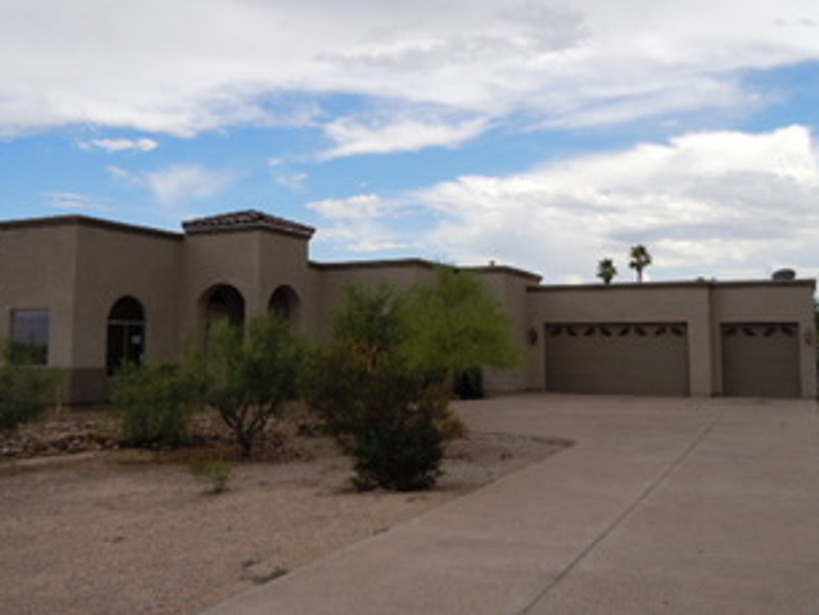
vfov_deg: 41.7
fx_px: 805
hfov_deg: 53.8
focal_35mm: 34
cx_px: 368
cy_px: 269
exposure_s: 1/800
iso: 100
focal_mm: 5.4
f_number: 3.5
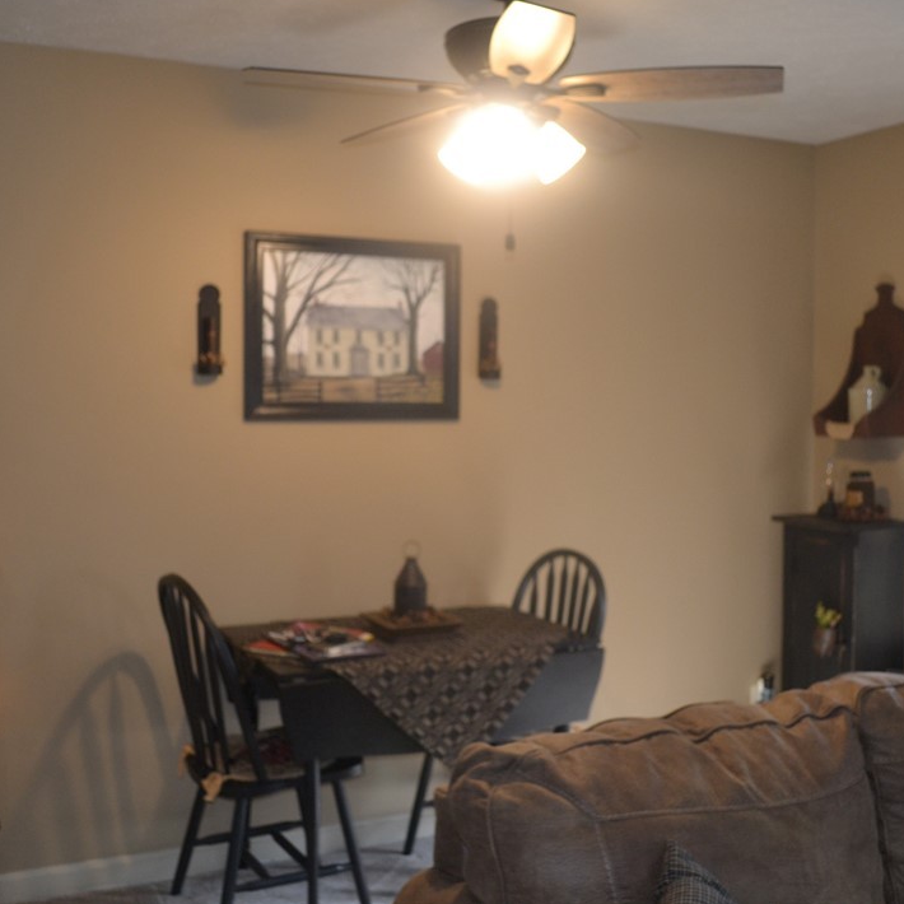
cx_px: 442
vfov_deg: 42.8
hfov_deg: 42.8
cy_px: 446
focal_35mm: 39
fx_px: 1152
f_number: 3.8
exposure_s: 1/60
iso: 720
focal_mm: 20
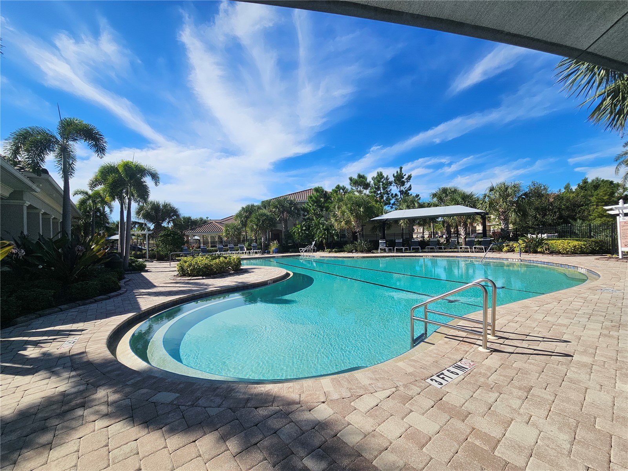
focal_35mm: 13
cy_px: 236
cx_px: 314
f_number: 2.2
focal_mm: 2.2
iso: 50
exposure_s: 1/3747
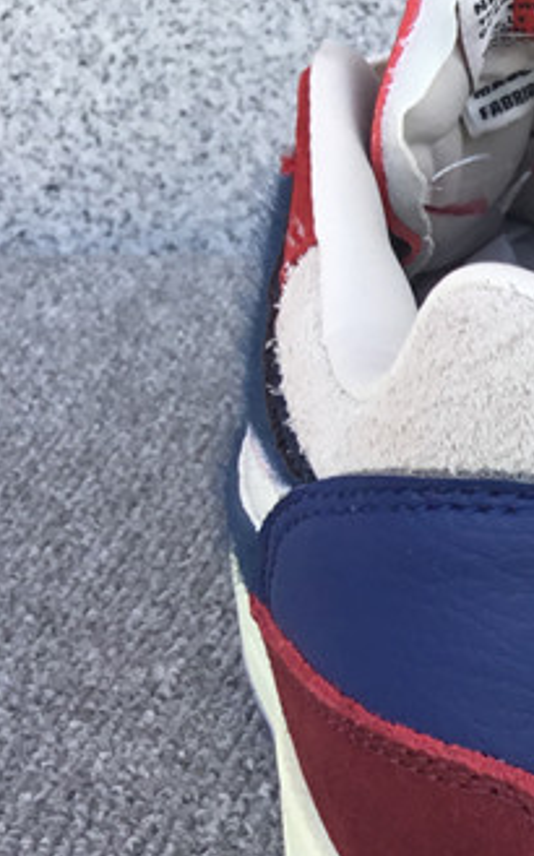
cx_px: 1042
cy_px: 634
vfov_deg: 22.9
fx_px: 2100
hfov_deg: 12.8
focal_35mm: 90
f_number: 2.4
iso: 25
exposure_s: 1/100
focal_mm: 3.3
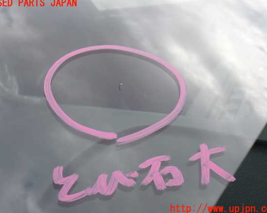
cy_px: 106
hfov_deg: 37.4
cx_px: 134
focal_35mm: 50
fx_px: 395
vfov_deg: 30.2
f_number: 4.5
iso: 100
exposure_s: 1/320
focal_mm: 8.4
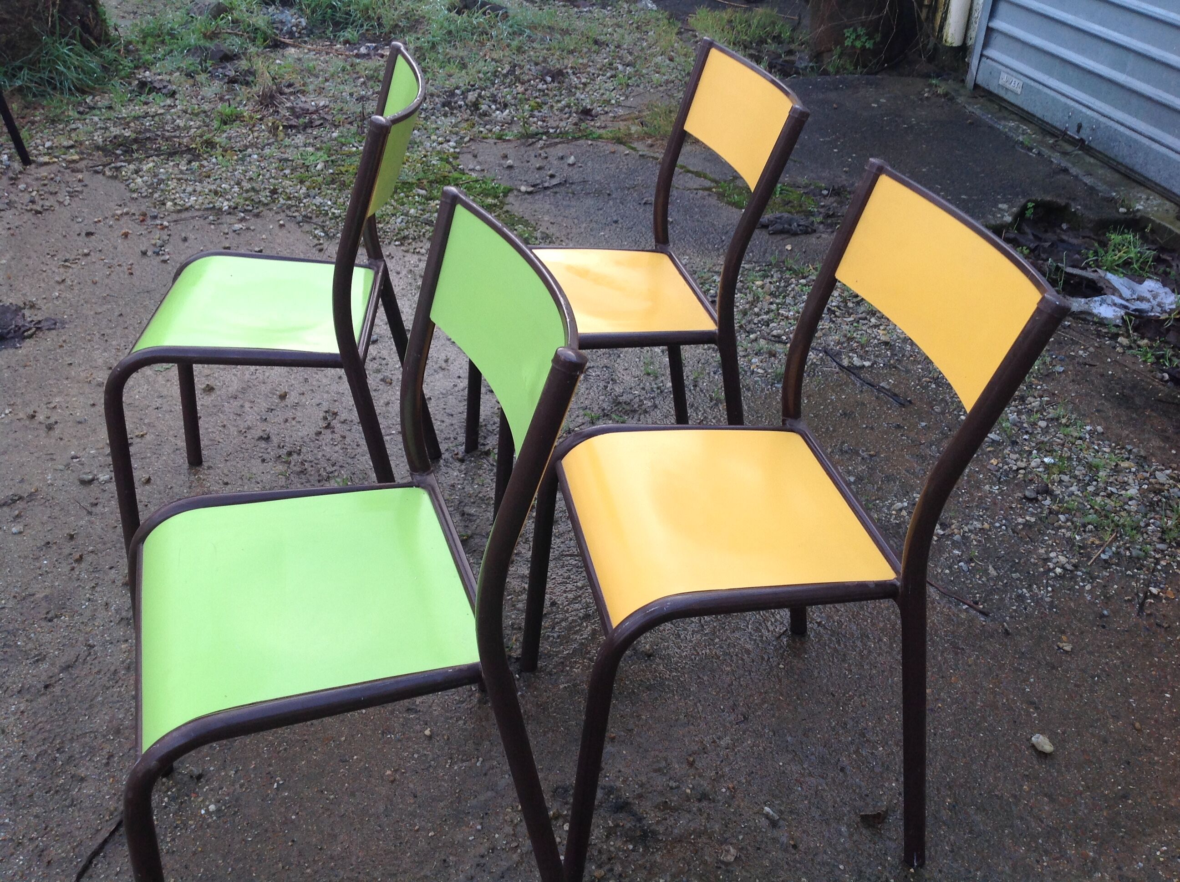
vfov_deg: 40.6
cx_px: 590
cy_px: 441
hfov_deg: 52.7
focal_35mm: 35
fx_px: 1191
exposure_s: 1/150
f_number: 2.4
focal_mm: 4.28
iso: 50
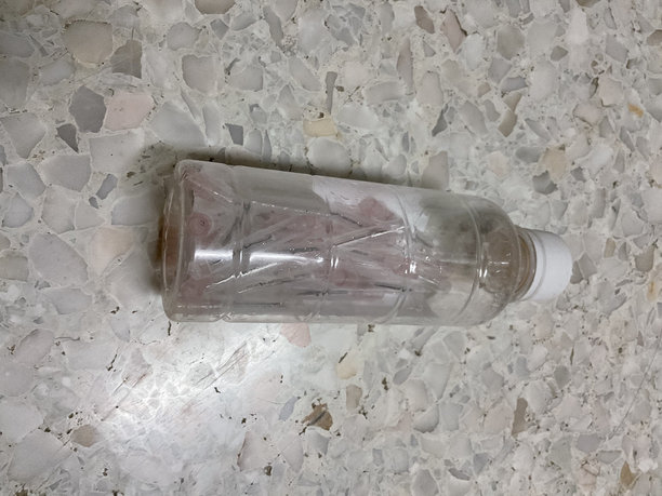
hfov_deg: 61.7
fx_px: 555
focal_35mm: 29
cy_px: 248
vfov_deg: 48.2
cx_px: 331
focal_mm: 3
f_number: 1.8
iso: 200
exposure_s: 1/50
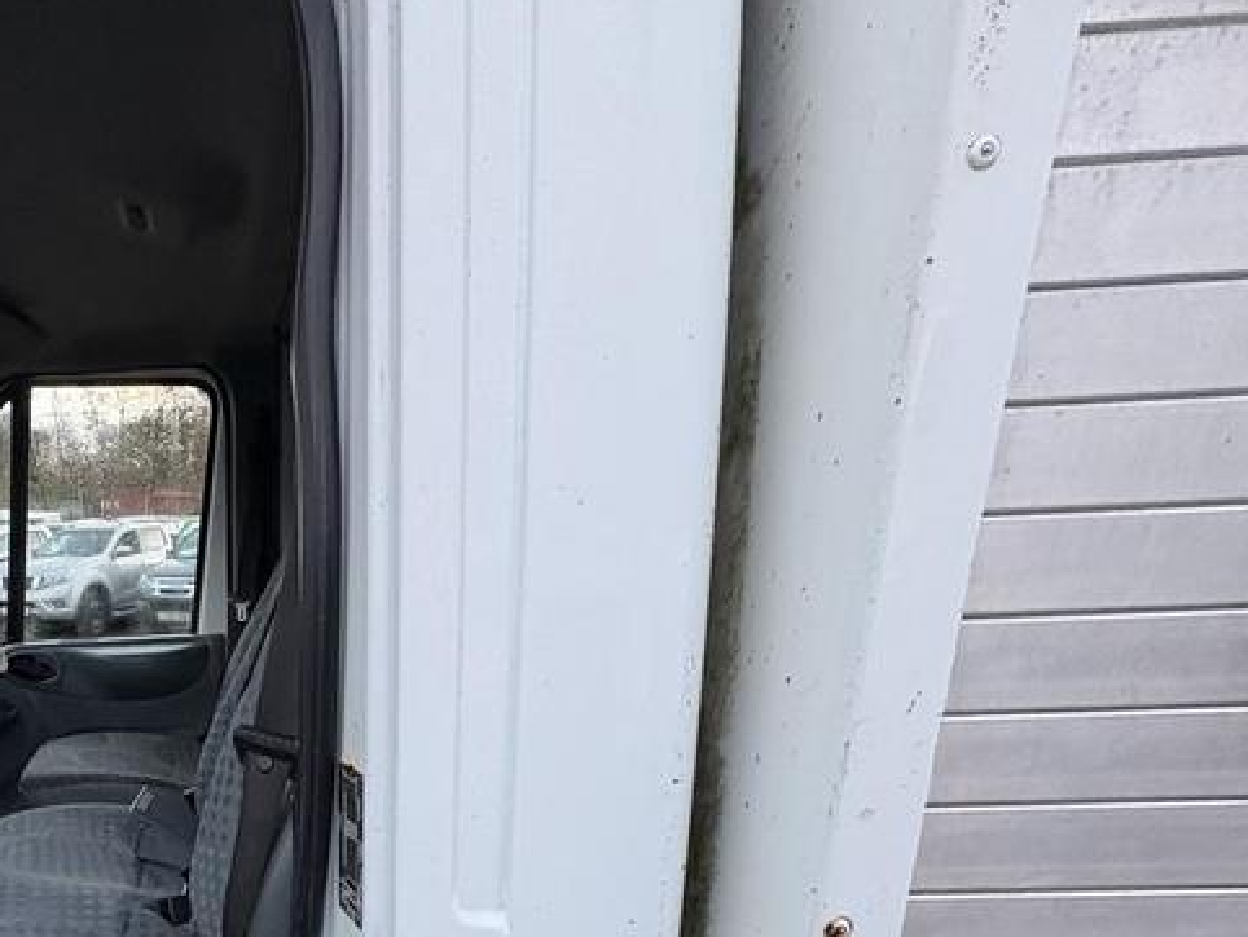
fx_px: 938
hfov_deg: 58.2
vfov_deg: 48.4
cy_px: 815
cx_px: 140
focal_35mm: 26
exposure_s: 1/87
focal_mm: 2.22
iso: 250
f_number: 2.2
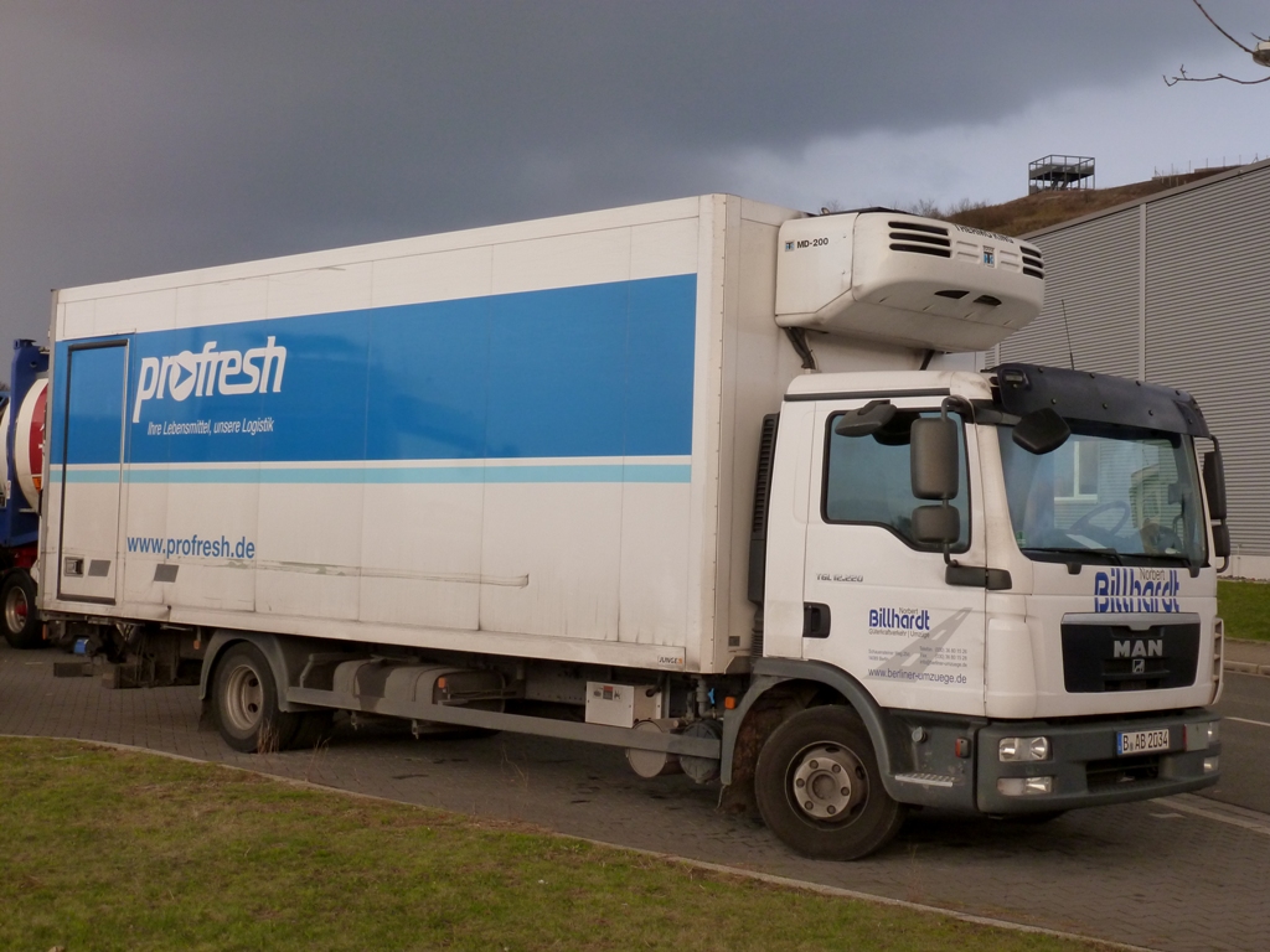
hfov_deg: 38.9
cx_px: 635
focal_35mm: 49
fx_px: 1798
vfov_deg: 29.7
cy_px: 476
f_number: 4.1
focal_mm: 8.7
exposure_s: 1/60
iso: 250
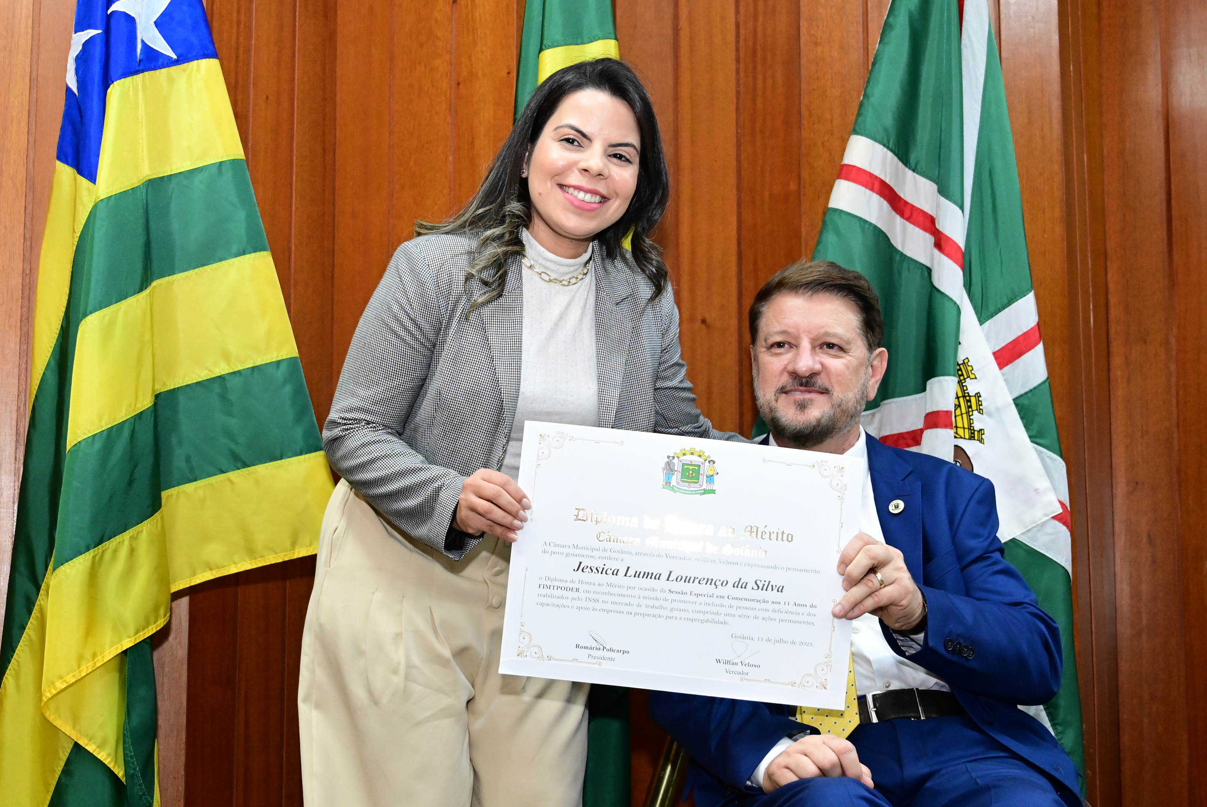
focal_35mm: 52
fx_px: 1745
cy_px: 404
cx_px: 604
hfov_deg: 38.2
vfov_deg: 26.0
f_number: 4
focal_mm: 35
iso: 3200
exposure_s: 1/125
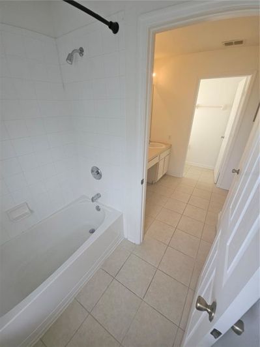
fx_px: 130
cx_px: 130
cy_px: 174
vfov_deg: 106.2
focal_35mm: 13
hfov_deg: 89.9
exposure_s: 1/60
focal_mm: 1.7
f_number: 2.2
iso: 50
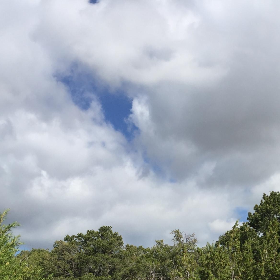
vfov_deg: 25.1
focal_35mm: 66
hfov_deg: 25.2
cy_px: 267
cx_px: 256
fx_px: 604
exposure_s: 1/2475
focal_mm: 4.15
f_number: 2.2
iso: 32
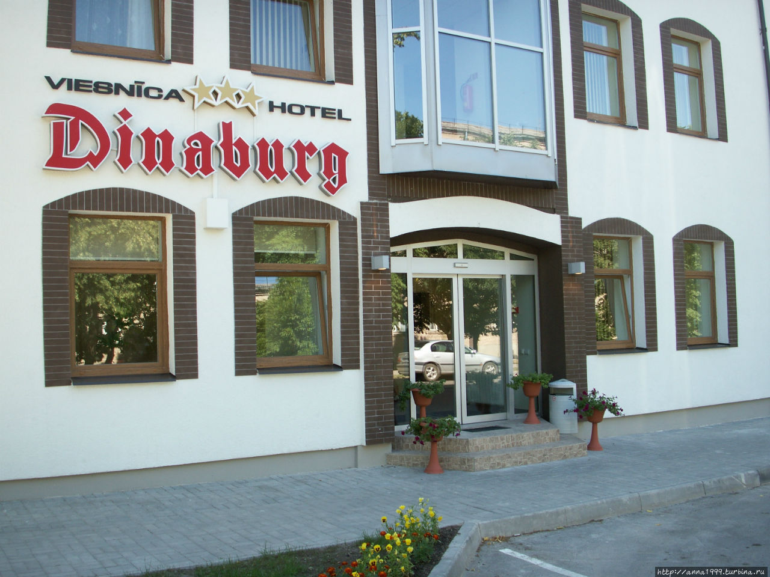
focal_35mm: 37
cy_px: 288
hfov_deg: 50.1
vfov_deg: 38.7
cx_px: 385
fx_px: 823
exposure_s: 1/100
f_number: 3.5
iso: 50
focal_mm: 7.7
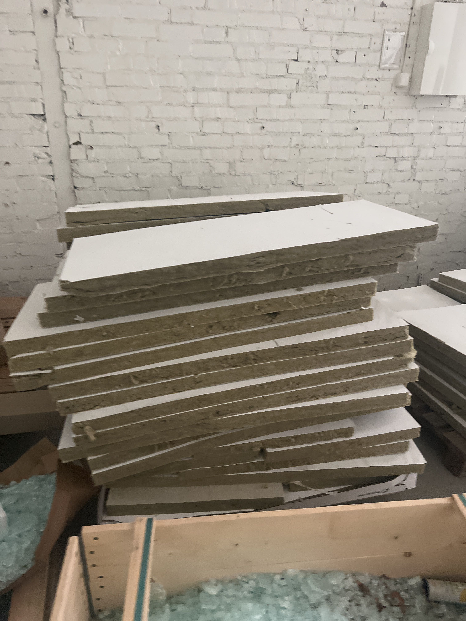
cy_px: 310
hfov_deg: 53.1
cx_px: 233
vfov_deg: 67.3
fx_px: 467
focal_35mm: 26
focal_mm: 5.7
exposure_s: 1/40
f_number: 1.5
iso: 640
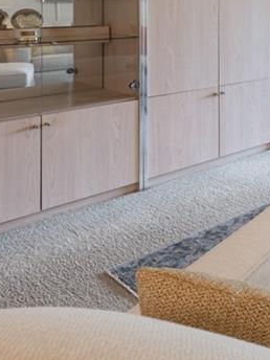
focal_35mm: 40
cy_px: 51
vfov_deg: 43.6
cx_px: 444
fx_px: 416
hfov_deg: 24.2
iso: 200
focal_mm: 14
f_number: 11
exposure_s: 1/4
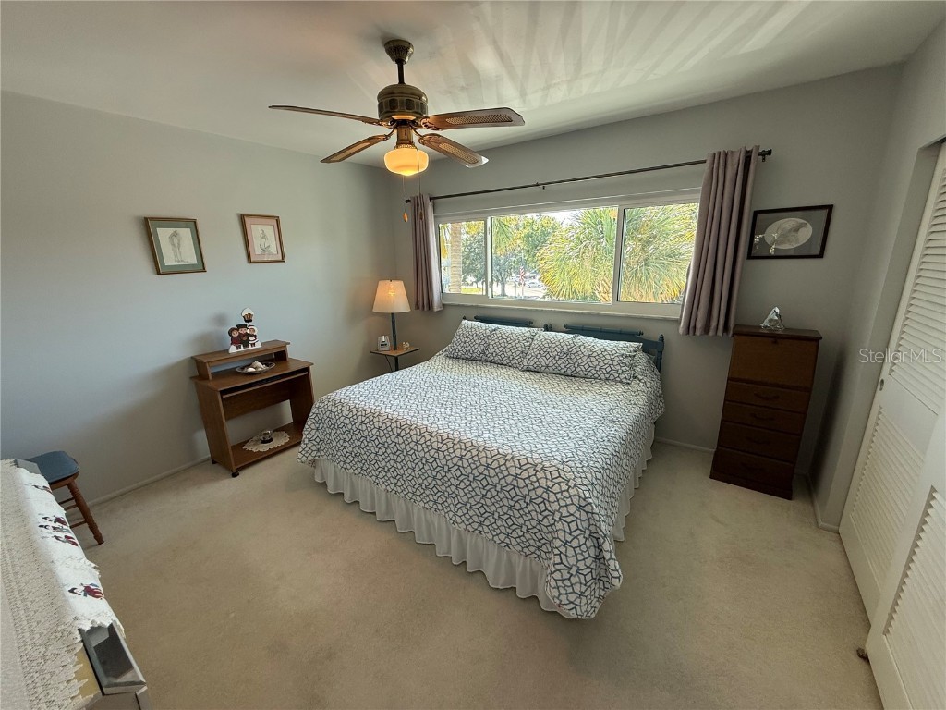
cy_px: 355
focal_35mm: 14
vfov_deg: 85.7
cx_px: 473
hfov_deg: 102.1
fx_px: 383
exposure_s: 1/120
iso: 80
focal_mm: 2.22
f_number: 2.2
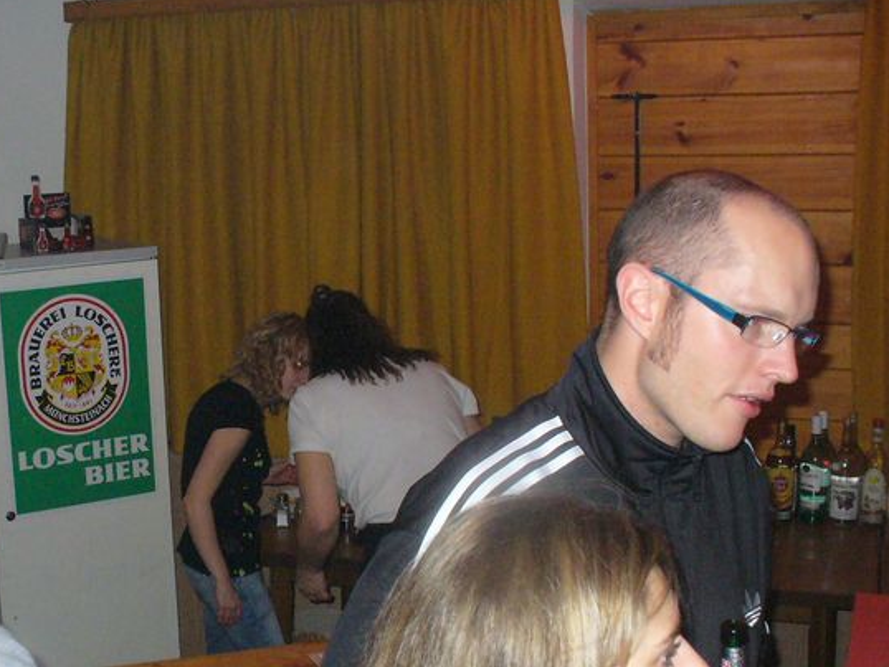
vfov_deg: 26.4
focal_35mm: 55
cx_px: 296
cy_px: 451
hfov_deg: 34.6
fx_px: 1413
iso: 400
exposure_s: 1/60
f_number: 2.8
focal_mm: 6.1
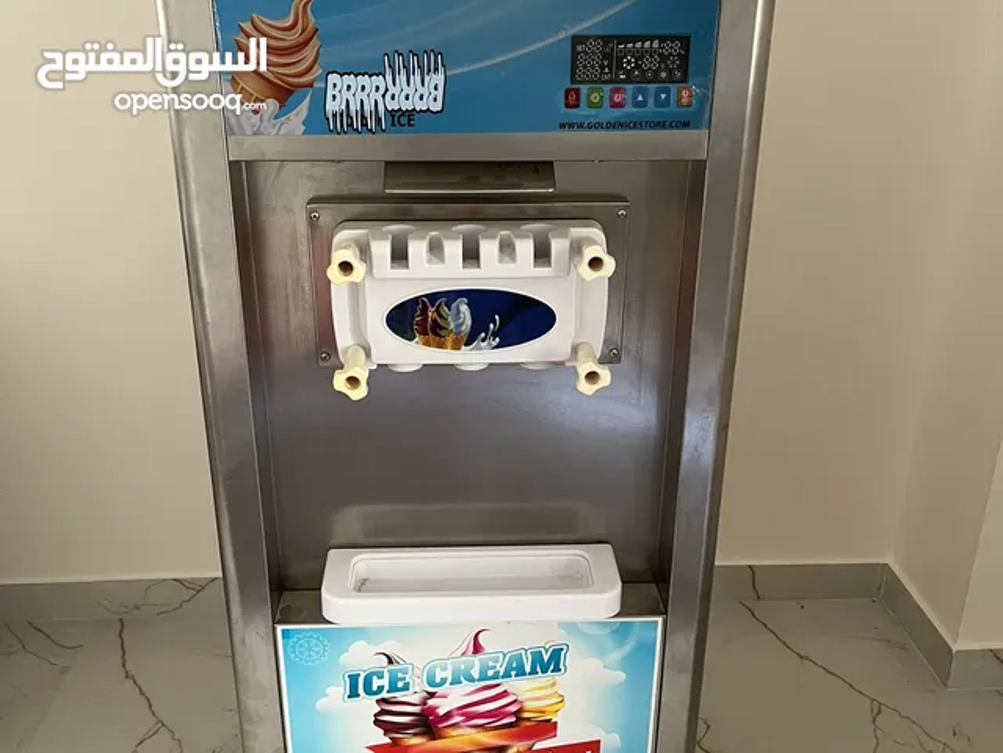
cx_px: 502
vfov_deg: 53.1
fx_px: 753
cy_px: 376
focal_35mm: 26
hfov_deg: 67.3
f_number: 1.6
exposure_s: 1/60
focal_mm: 5.1
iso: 320
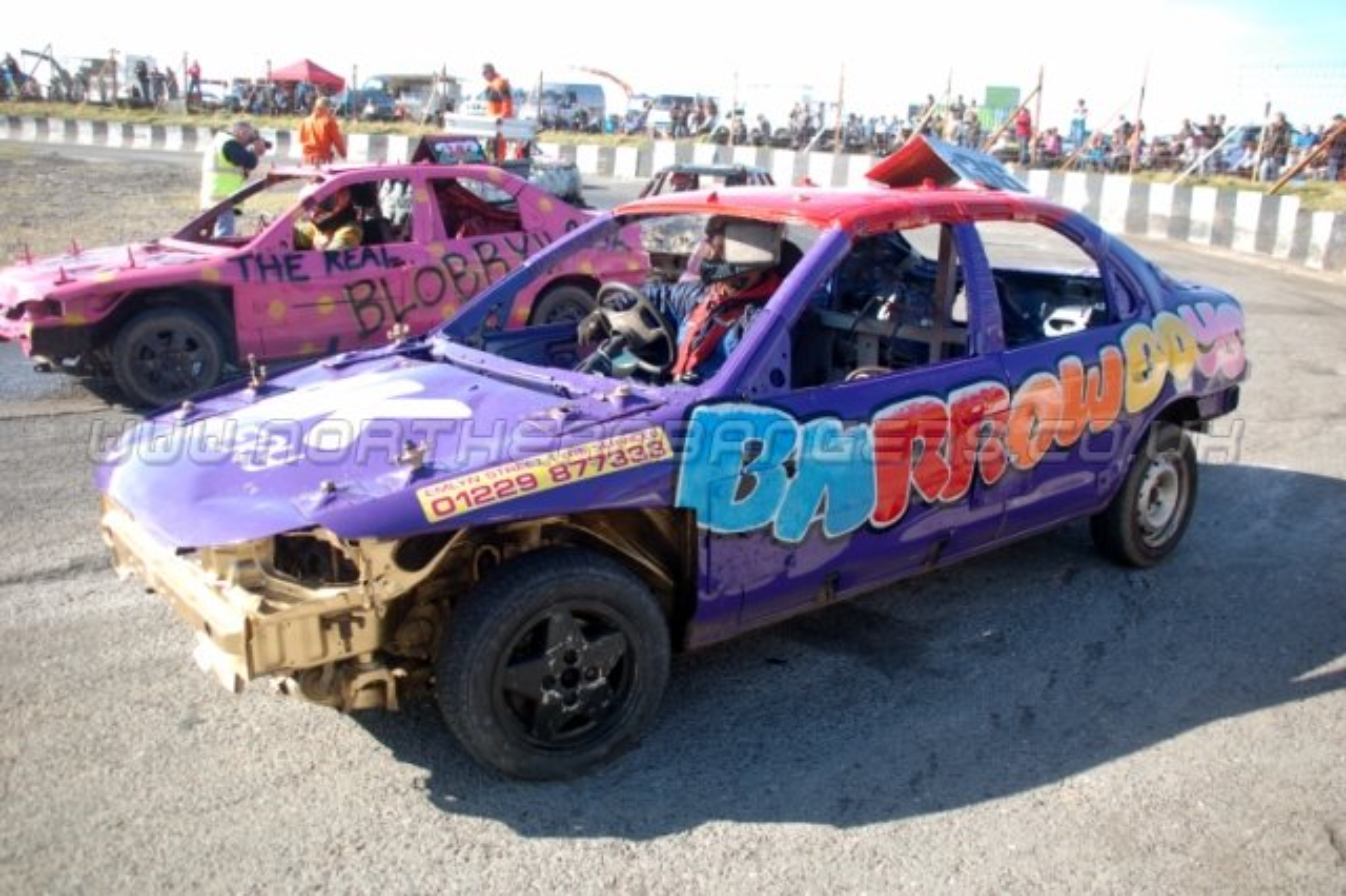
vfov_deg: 39.9
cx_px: 673
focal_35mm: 33
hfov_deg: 57.2
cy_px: 448
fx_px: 1233
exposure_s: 1/500
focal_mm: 22
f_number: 4
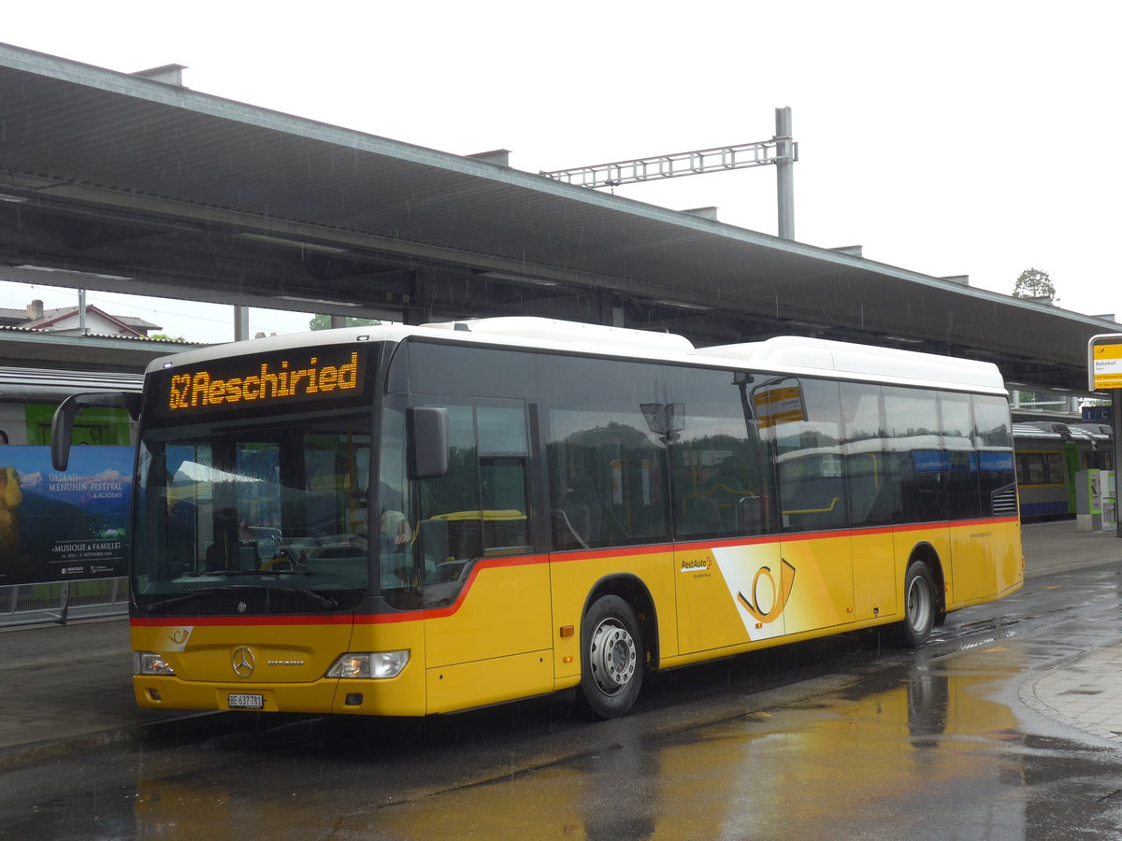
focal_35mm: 52
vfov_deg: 28.0
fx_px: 1685
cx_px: 561
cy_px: 420
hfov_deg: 36.8
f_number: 3.3
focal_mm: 10.7
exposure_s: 1/160
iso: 80
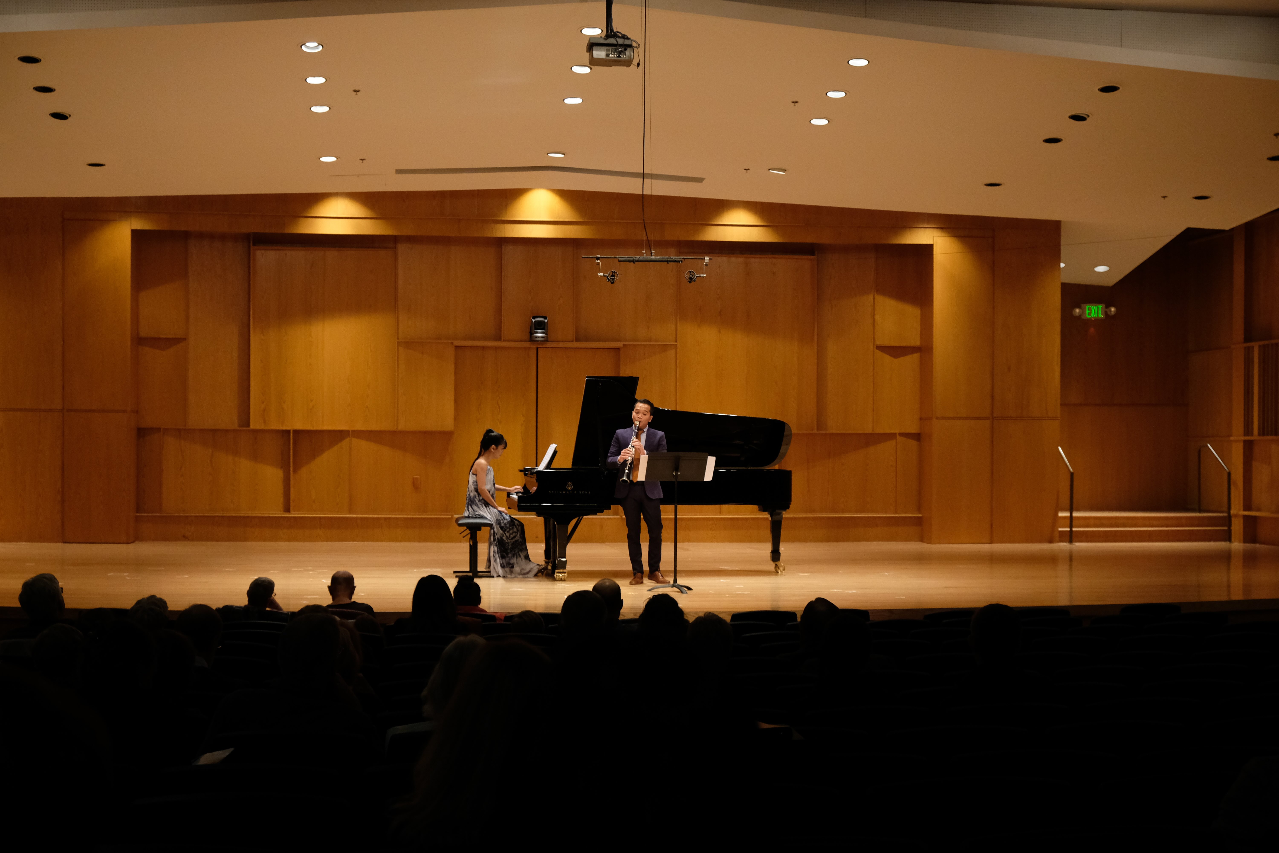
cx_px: 640
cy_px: 426
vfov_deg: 25.1
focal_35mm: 54
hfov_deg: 36.9
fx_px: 1918
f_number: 4.5
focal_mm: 35.8
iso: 2500
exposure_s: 1/60
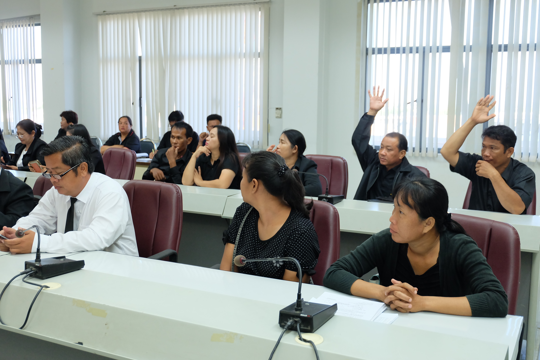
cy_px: 180
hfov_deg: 48.5
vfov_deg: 33.4
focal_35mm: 40
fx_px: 600
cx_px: 270
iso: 1600
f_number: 4.5
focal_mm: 26.9
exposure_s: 1/60
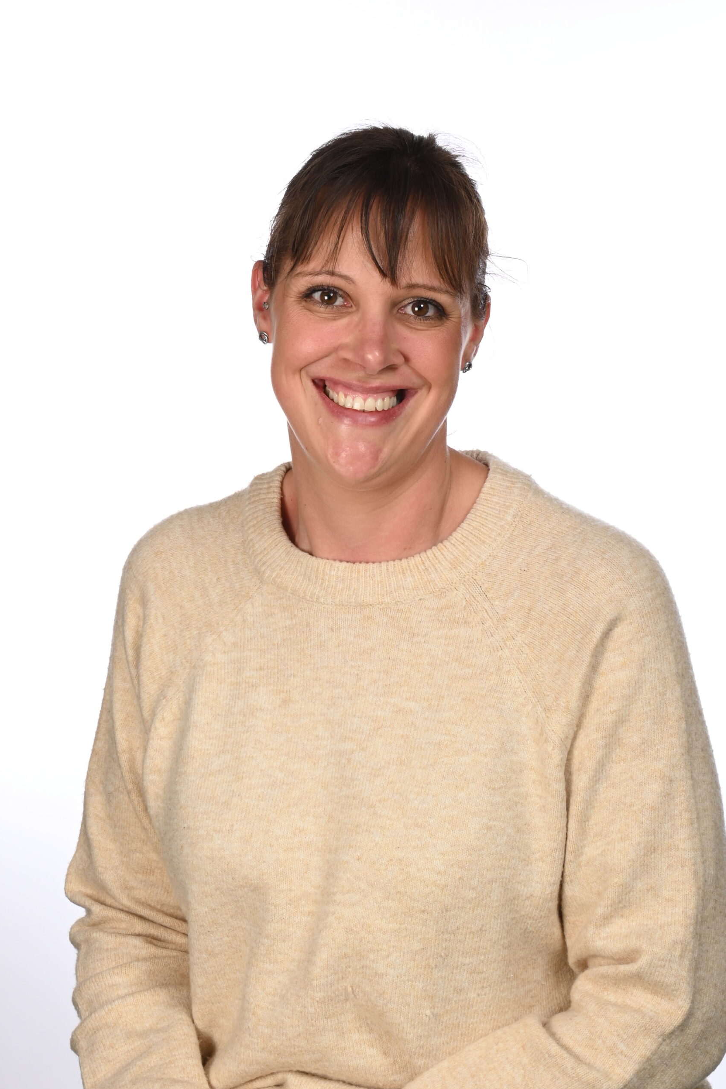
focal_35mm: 106
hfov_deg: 12.9
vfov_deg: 19.3
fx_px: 3206
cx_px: 365
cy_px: 545
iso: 200
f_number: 11
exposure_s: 1/160
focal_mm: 70
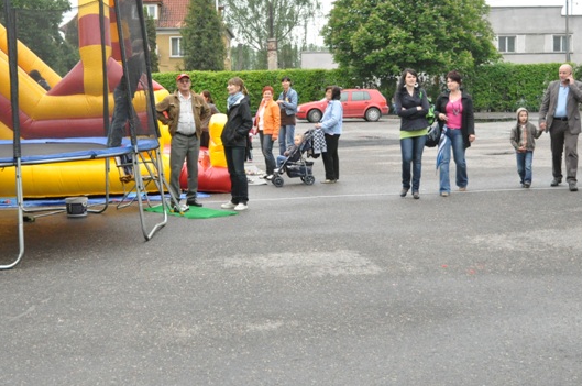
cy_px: 117
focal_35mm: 57
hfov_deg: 35.2
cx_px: 242
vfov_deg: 23.7
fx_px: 916
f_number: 4.5
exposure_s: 1/1000
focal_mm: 25
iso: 2500
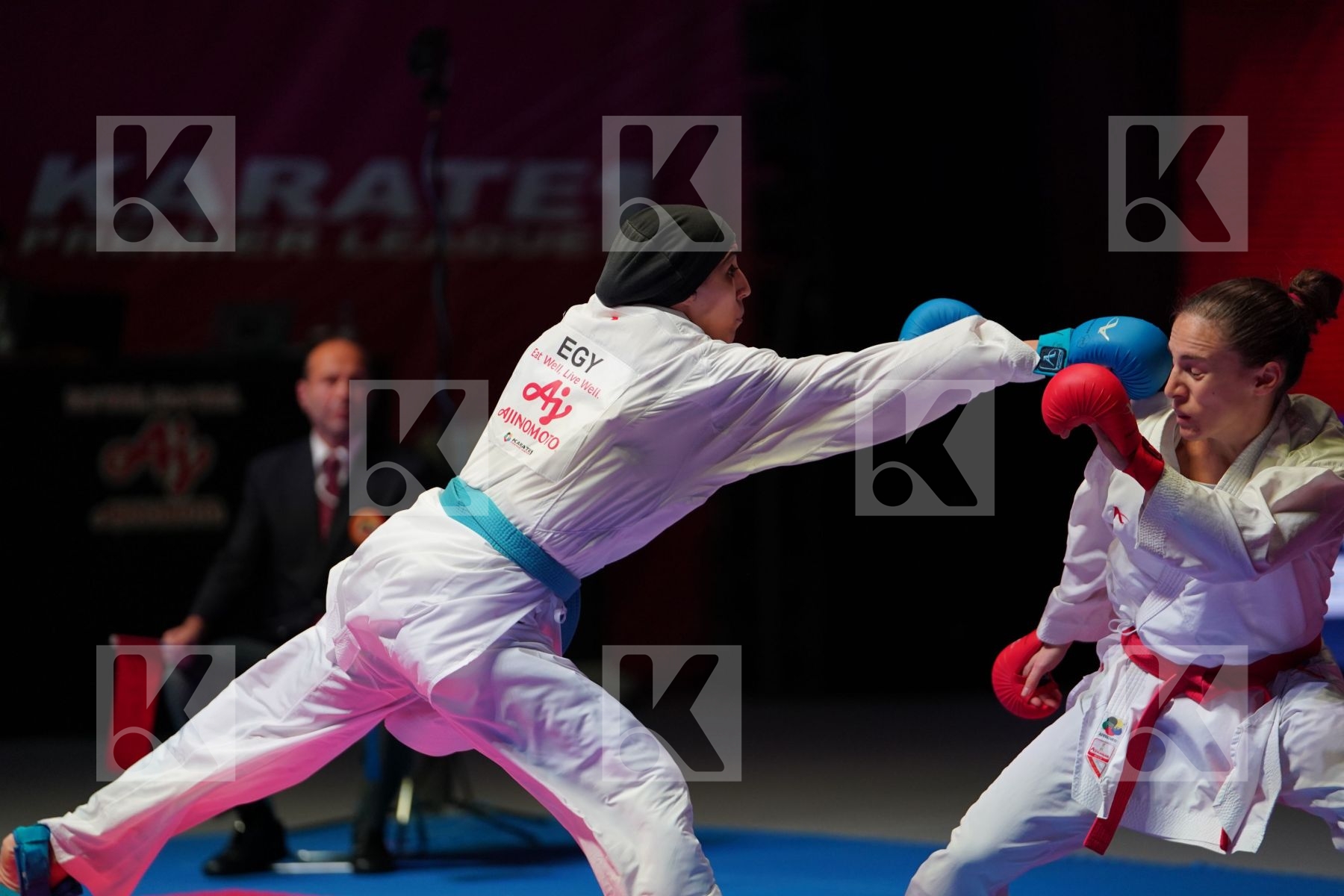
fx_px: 6570
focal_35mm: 176
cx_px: 672
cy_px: 448
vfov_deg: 7.8
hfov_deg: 11.7
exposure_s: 1/1000
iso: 1600
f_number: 2.8
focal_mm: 176
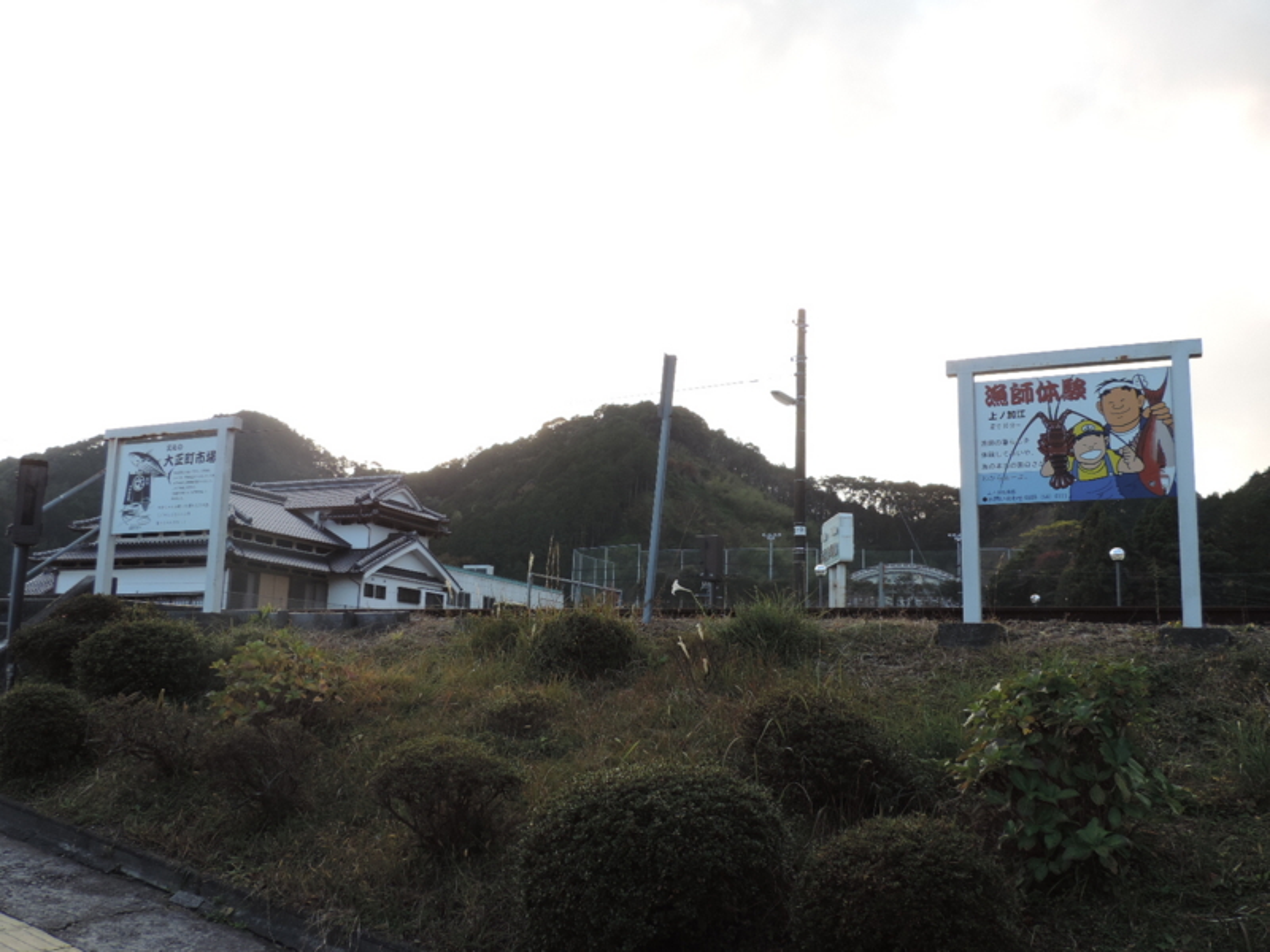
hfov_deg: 55.4
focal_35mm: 33
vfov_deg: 42.9
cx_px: 635
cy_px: 476
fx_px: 1211
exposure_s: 1/160
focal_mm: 5.8
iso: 80
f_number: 3.2
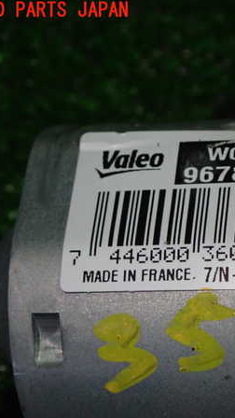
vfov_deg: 14.7
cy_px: 209
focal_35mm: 146
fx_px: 1617
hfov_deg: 8.3
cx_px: 239
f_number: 4.9
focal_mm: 18
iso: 800
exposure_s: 1/80
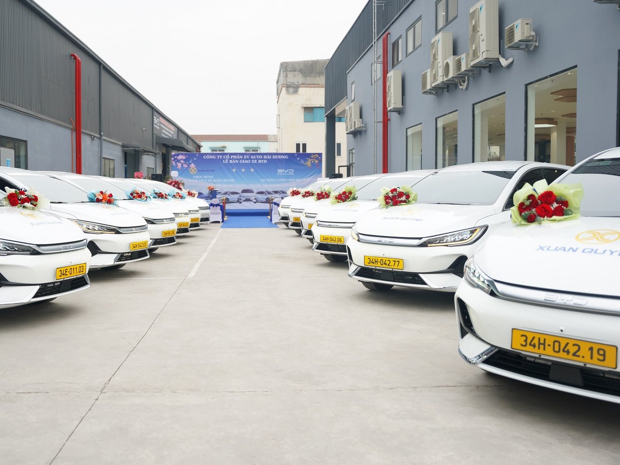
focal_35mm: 35
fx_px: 619
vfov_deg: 41.1
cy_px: 223
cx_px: 267
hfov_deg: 53.0
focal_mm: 29.5
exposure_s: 1/100
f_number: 2.8
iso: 160
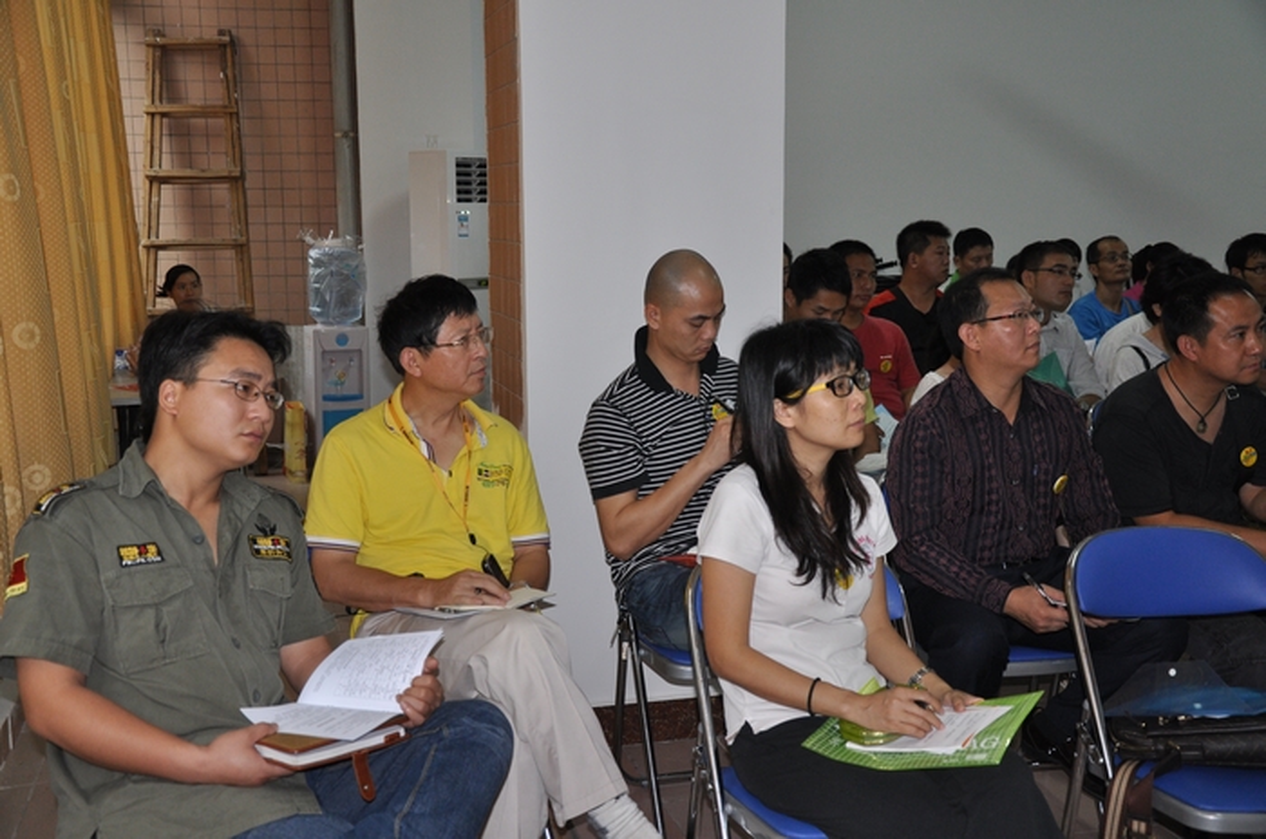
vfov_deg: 31.8
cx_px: 633
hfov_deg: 46.5
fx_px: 1474
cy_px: 420
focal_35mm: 42
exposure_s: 1/60
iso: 640
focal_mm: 28
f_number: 4
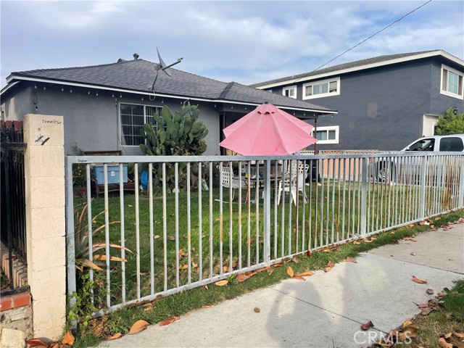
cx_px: 232
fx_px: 349
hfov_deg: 67.3
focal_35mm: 26
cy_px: 174
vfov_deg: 53.1
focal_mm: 4.2
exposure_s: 1/1715
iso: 32
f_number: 1.6
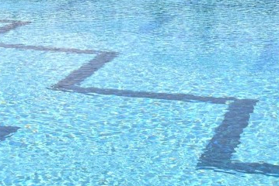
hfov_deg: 17.8
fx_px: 892
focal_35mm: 115
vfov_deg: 11.8
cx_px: 175
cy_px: -17
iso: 100
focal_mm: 24
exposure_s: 1/320
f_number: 9
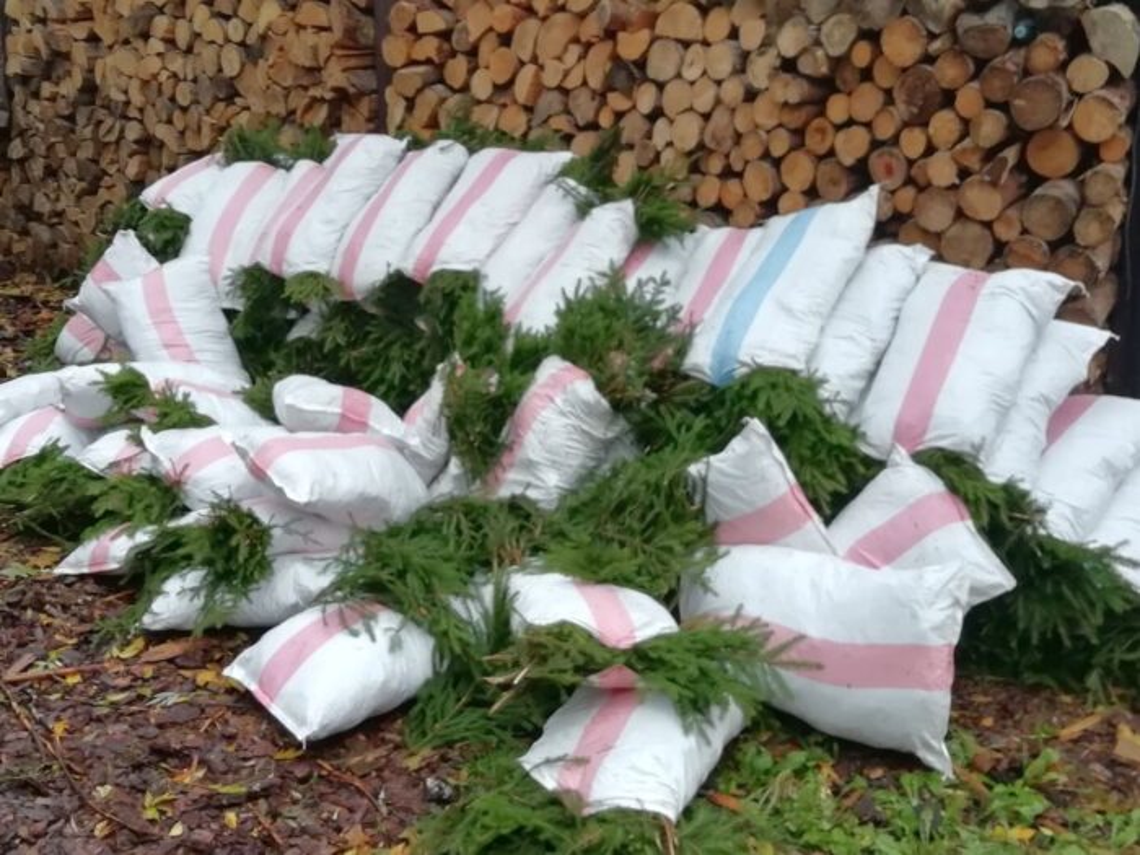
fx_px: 856
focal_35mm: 26
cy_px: 428
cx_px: 570
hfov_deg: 67.3
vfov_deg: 53.1
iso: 100
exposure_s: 1/33.3
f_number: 2.2
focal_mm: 3.21
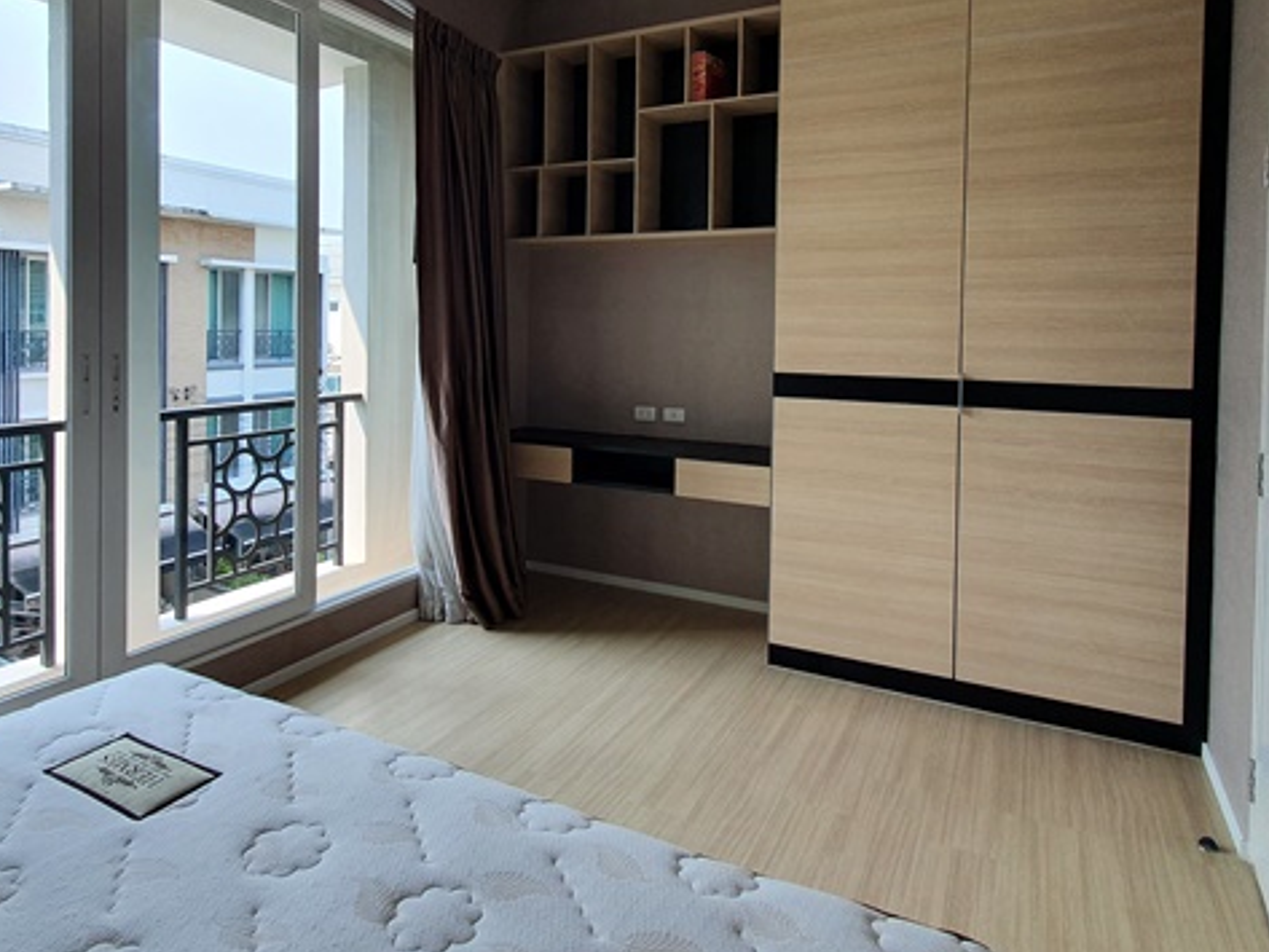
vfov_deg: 60.2
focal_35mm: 22
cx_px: 561
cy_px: 349
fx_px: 807
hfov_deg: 76.1
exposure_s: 1/143
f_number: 2.2
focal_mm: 1.8
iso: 50
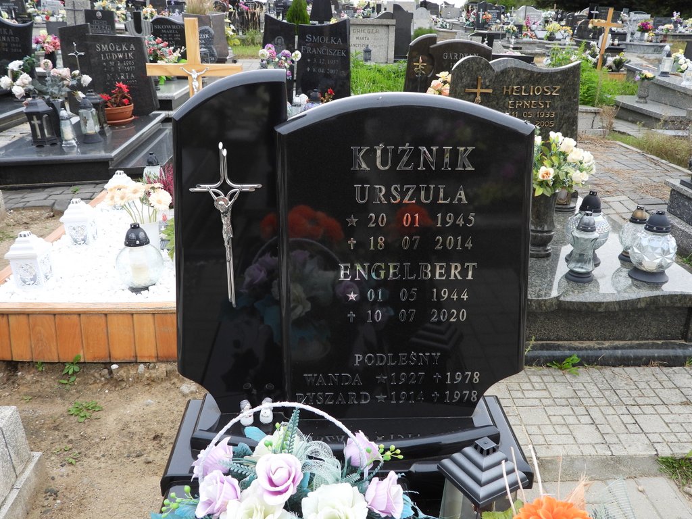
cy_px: 260
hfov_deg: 60.0
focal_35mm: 30
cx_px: 346
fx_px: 600
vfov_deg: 46.8
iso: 100
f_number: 3.2
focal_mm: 5.4
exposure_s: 1/160
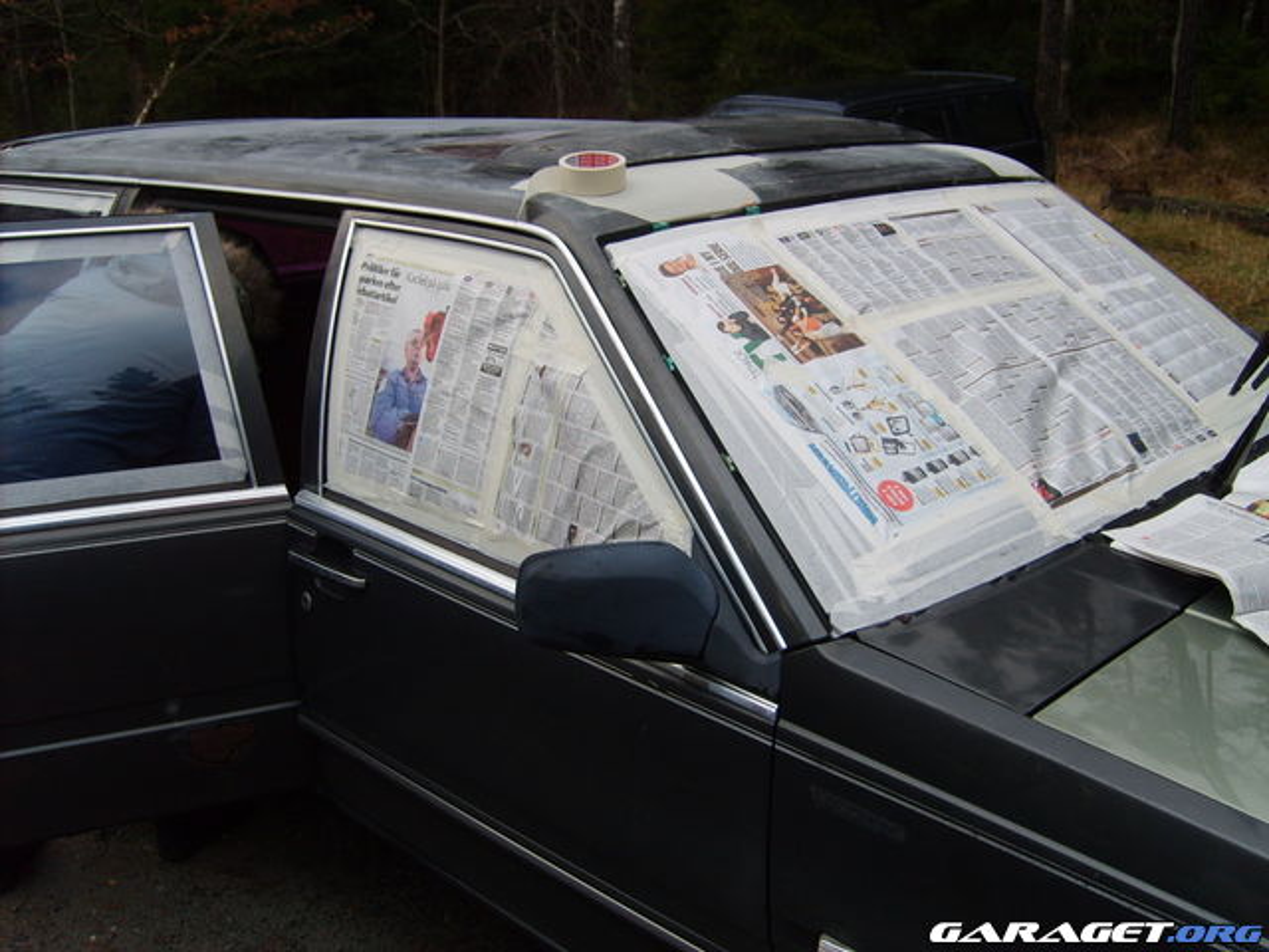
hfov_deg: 52.6
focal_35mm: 35
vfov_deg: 40.7
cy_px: 476
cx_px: 634
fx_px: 1283
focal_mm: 5.8
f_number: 2.8
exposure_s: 1/180
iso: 50
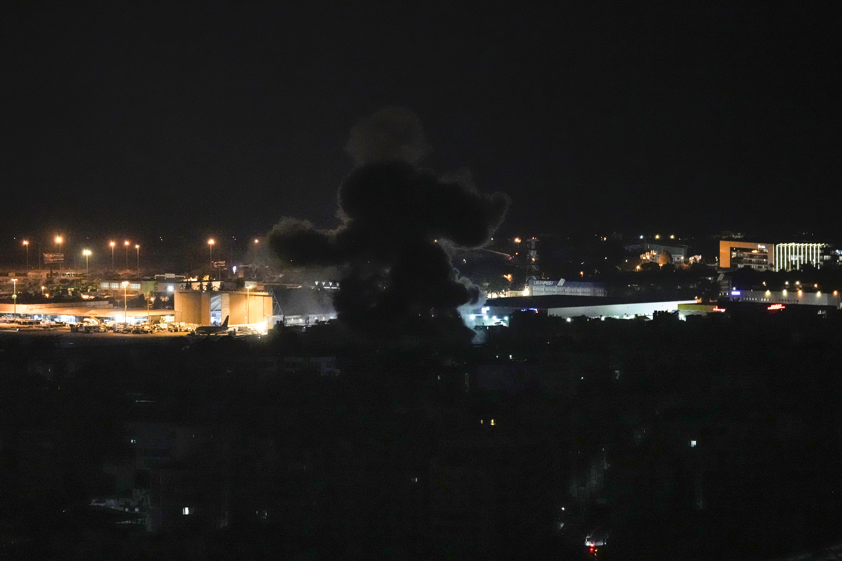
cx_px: 421
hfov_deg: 10.3
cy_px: 280
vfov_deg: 6.9
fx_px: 4677
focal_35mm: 200
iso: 12800
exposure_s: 1/80
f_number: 2.8
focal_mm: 200
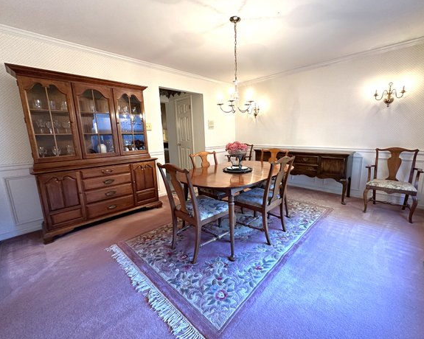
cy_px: 167
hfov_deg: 96.5
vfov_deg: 84.0
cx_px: 231
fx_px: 188
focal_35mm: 15
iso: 250
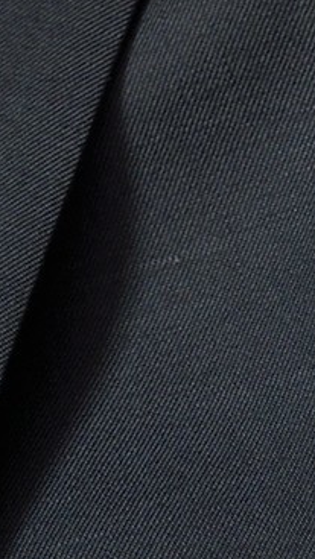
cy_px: -932
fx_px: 5880
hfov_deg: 3.0
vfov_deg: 5.2
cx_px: -685
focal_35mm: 396
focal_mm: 58
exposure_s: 1/160
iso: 800
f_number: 5.6
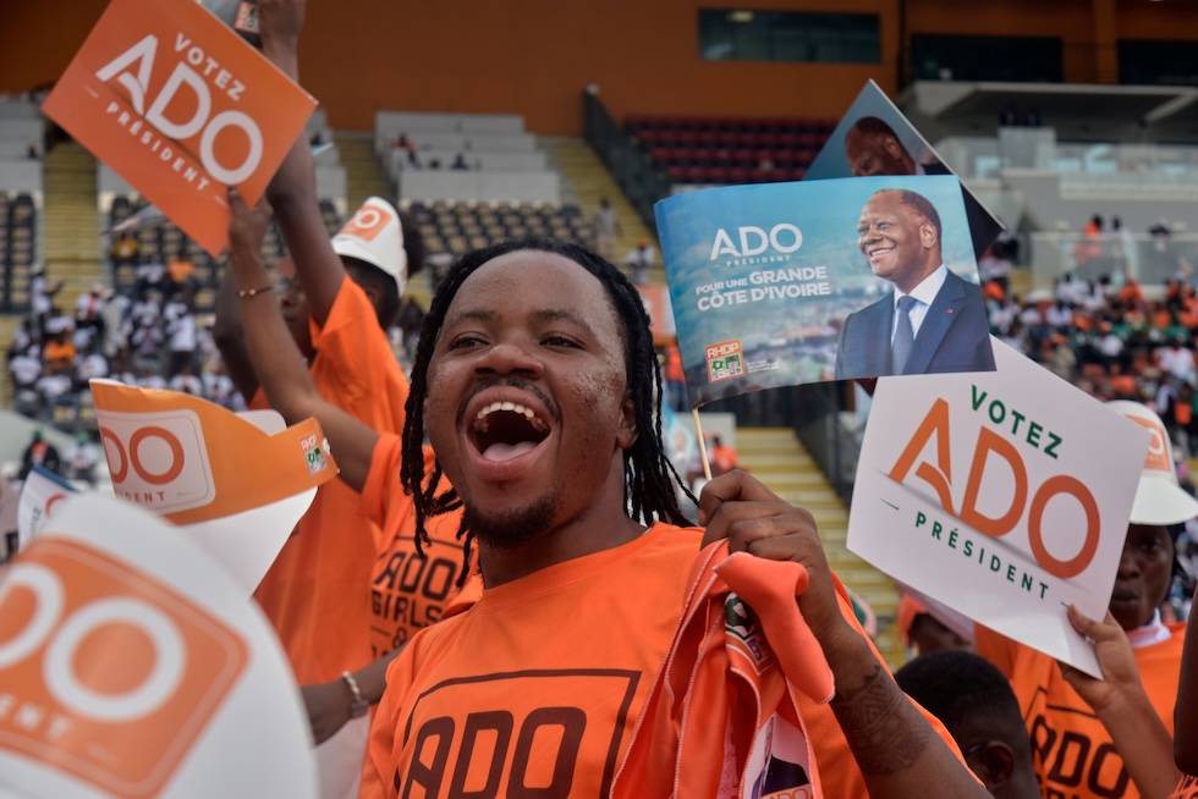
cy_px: 400
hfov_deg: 27.0
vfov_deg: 18.2
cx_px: 599
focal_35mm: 75
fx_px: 2496
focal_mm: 75
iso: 250
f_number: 8
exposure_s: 1/320
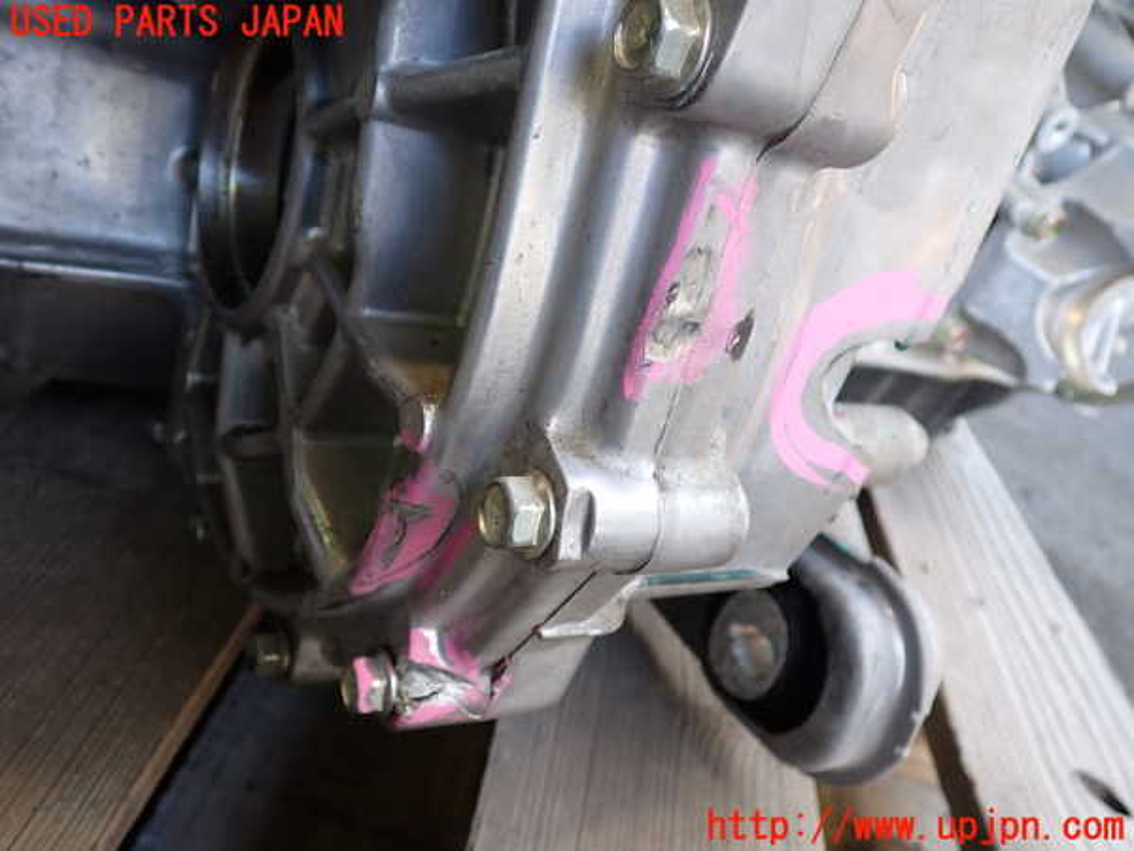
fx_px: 983
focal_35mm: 30
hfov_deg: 60.0
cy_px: 426
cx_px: 567
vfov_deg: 46.8
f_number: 2.3
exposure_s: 1/80
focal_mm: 5.4
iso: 200
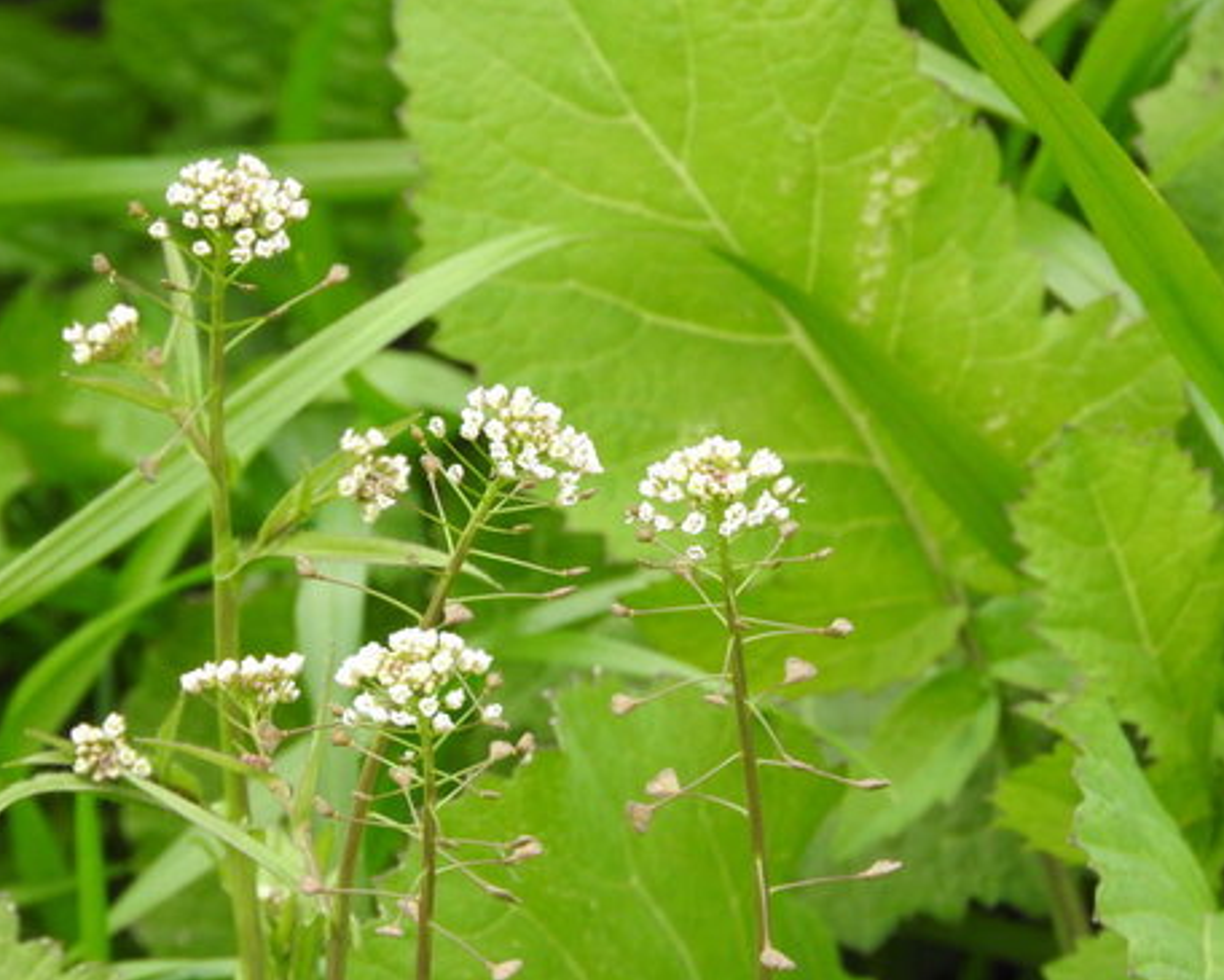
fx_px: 17465
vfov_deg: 3.2
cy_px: 498
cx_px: 574
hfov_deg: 4.0
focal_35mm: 482
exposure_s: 1/200
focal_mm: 80.6
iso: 400
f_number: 5.6
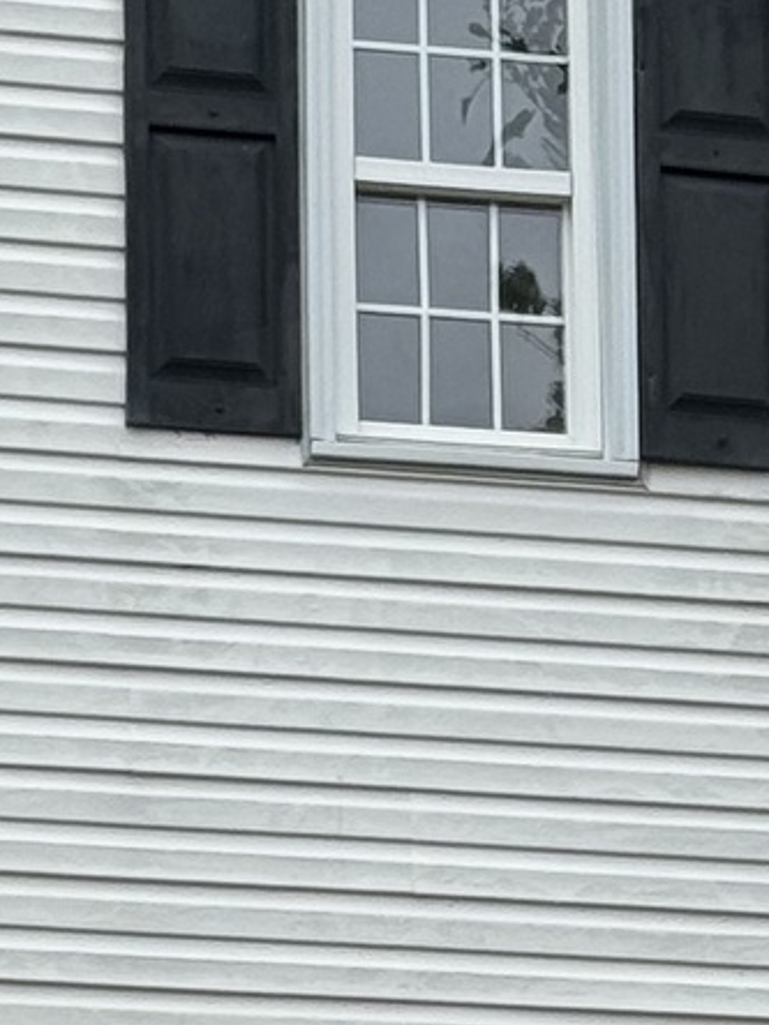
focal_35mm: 249
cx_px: 612
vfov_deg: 7.9
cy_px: 1173
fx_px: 7375
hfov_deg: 6.0
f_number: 1.78
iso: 64
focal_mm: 6.76
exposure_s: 1/1076
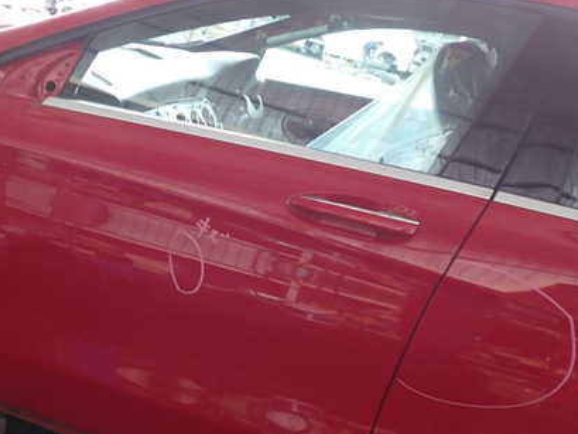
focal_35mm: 44
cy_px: 242
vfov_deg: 32.9
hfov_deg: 42.8
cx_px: 240
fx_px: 735
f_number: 2.3
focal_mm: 5.4
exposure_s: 1/50
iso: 200
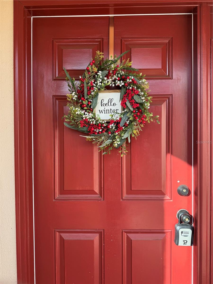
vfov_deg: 71.6
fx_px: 197
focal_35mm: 24
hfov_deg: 56.8
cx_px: 106
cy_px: 142
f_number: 1.78
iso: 80
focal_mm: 6.76
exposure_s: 1/433
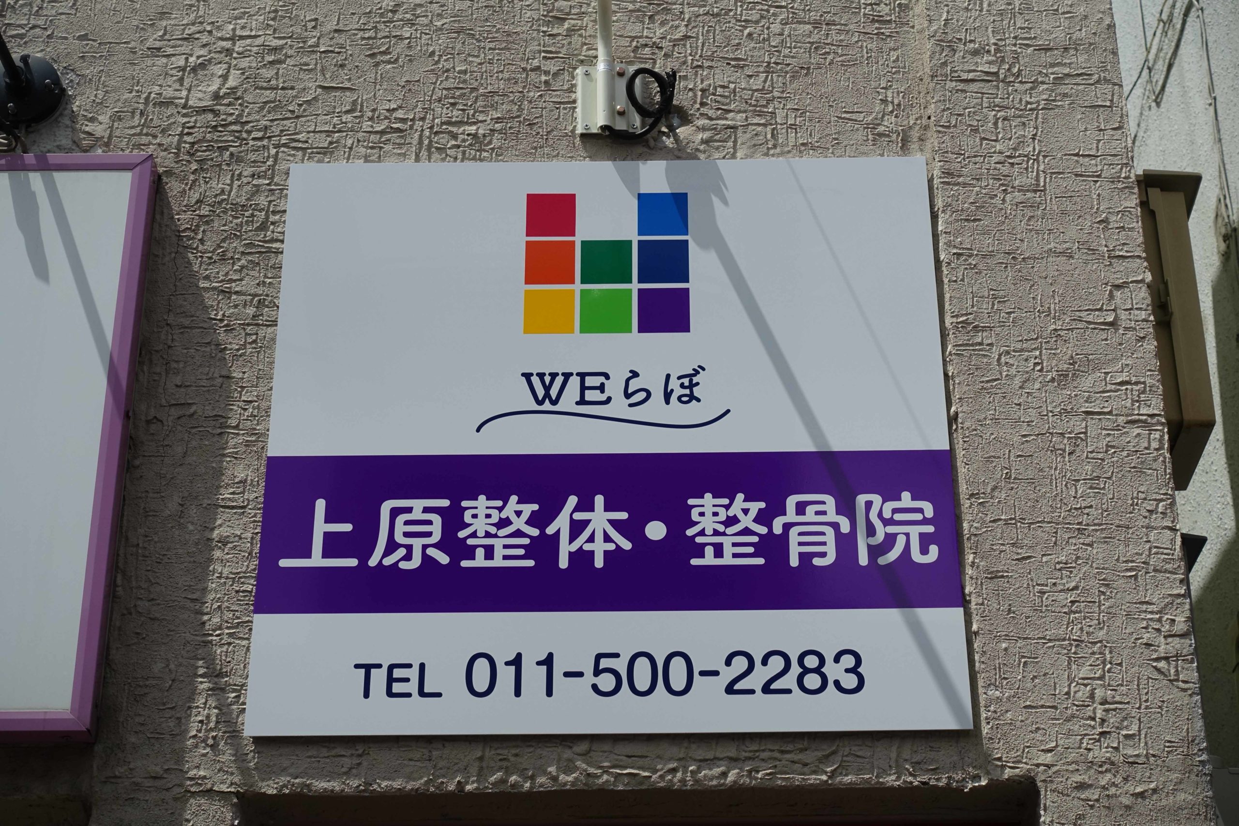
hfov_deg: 30.1
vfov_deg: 20.3
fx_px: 2306
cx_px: 620
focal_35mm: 67
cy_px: 413
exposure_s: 1/125
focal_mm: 24.47
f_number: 5.6
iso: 125
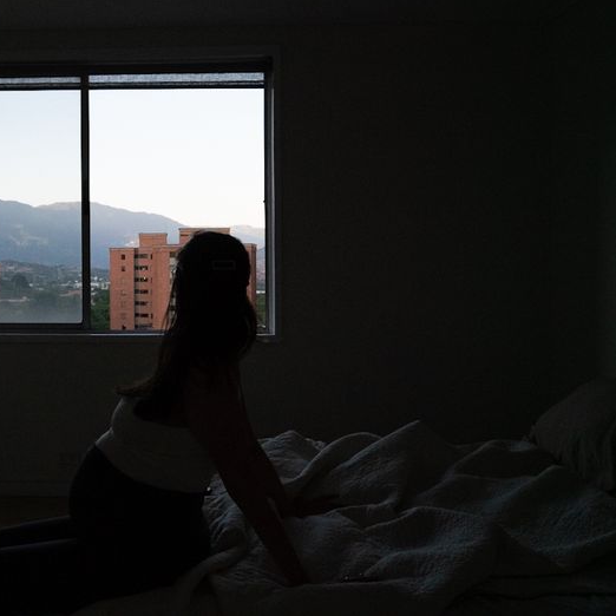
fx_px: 866
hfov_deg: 38.2
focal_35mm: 43
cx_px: 152
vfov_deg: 39.2
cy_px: 303
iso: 12800
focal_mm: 33
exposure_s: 1/1600
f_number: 11
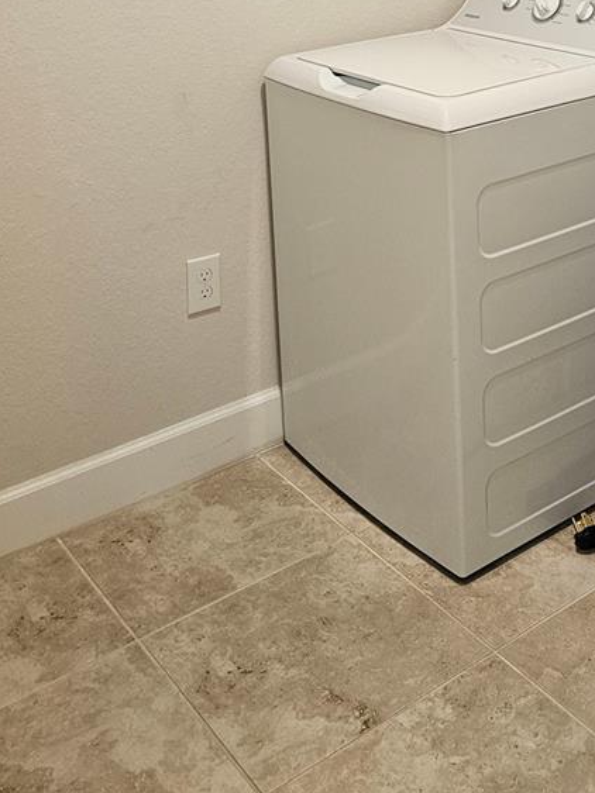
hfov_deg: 28.8
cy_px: 18
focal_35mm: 49
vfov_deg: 35.6
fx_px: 1123
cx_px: 498
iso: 250
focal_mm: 6.3
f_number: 1.7
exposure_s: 1/120
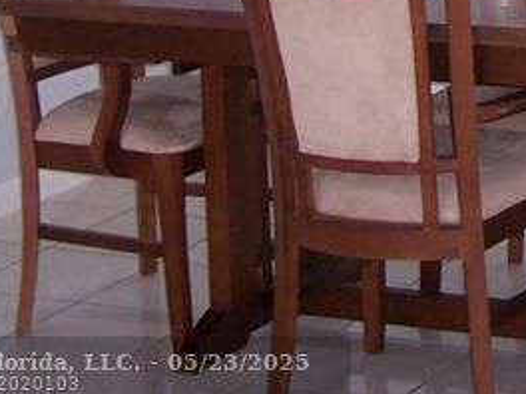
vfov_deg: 9.3
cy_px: -348
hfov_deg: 12.6
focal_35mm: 151
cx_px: 723
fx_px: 2294
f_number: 2.8
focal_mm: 8
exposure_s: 1/60
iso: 140
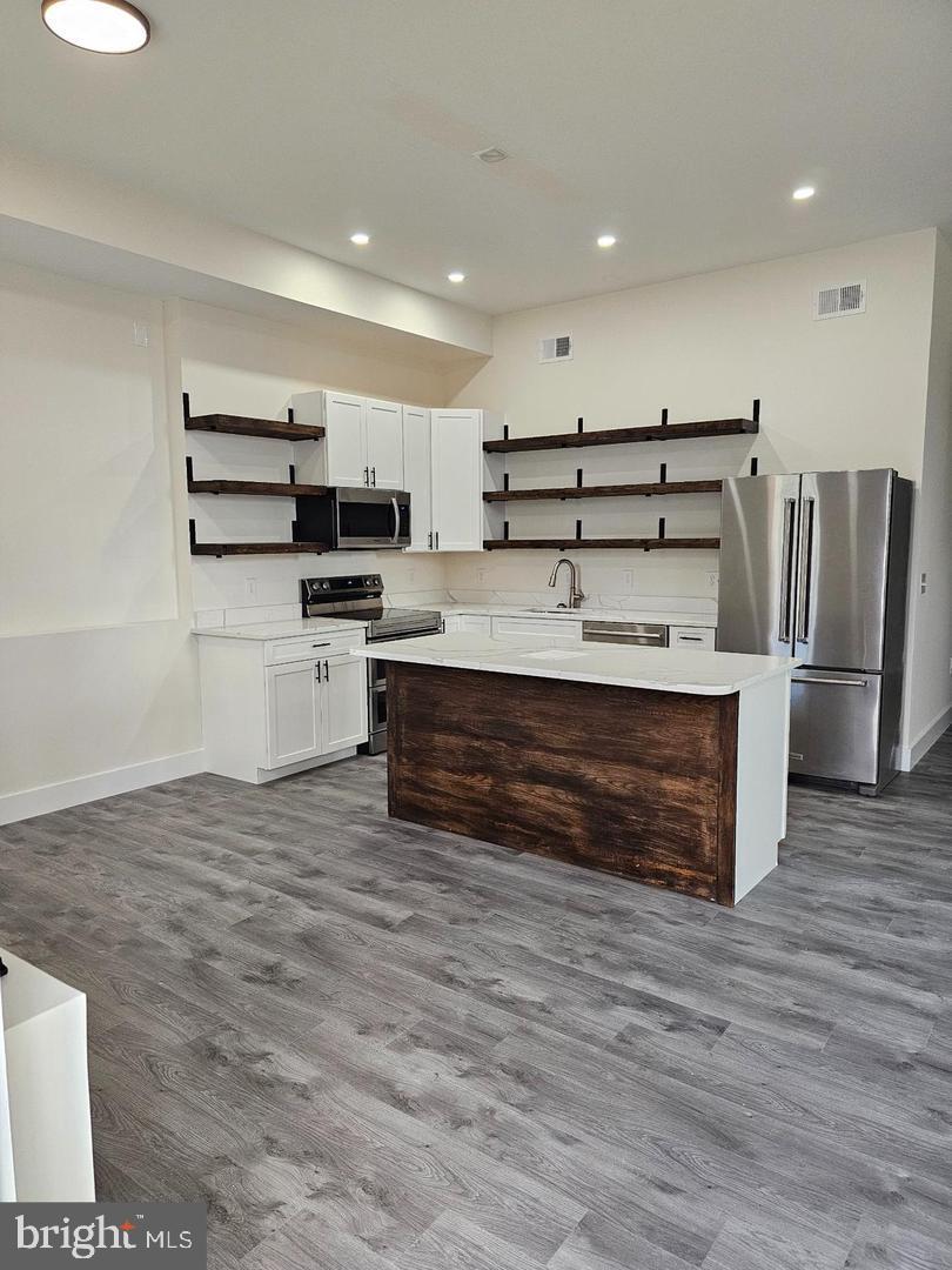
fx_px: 843
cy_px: 635
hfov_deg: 58.9
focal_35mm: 23
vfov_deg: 73.9
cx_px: 476
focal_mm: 6.3
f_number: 1.7
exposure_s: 1/244
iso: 400
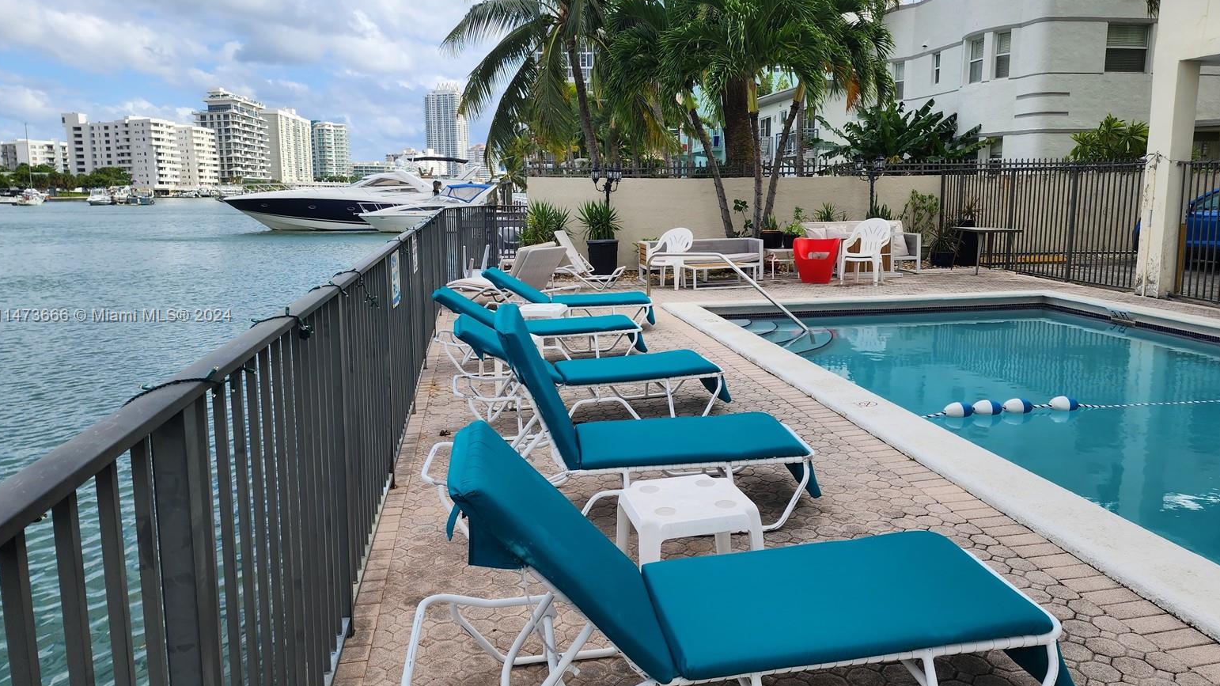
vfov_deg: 44.3
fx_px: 841
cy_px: 316
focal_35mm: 26
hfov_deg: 71.9
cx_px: 612
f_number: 1.8
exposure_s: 1/752
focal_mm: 6.4
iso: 12
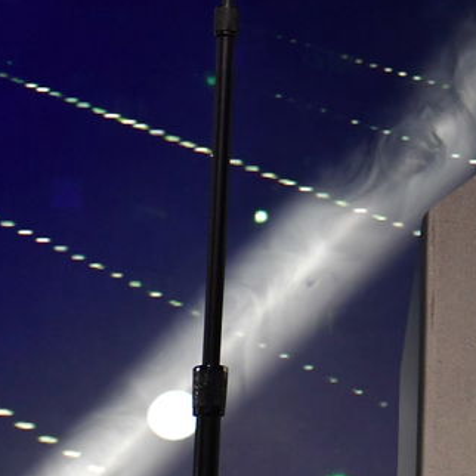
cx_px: 1026
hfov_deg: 5.9
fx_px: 4481
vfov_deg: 6.1
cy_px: -73
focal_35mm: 288
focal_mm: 52
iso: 1600
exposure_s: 1/160
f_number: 7.1
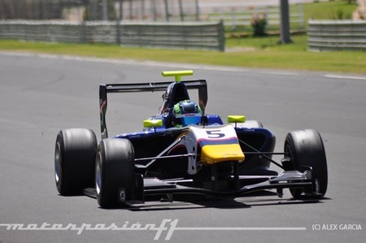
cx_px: 183
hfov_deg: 4.6
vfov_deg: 3.0
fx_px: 4570
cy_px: 122
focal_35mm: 450
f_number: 5.6
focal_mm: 300
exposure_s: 1/2000
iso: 360
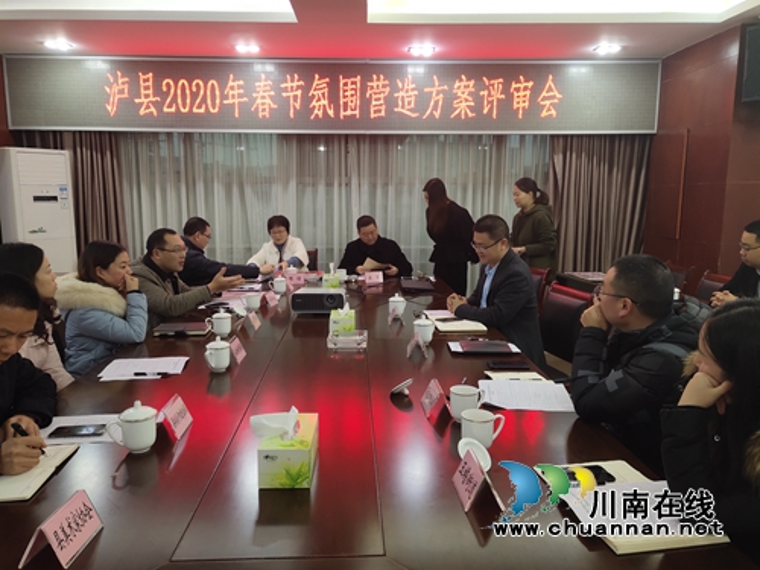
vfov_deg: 48.2
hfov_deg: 61.7
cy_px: 285
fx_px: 637
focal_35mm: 29
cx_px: 380
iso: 182
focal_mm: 4.27
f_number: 1.8
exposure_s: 1/50
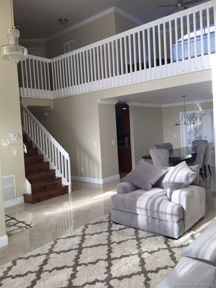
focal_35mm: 29
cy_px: 144
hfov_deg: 48.2
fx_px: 241
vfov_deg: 61.7
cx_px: 108
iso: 50
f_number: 2.2
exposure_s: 1/120
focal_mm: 4.15
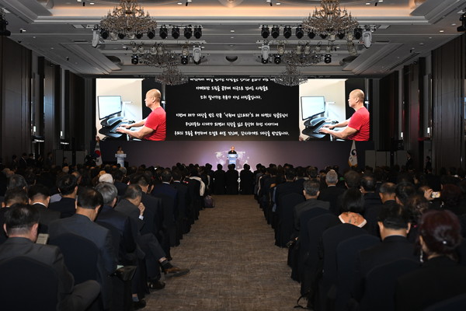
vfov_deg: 27.0
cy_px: 156
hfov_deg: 39.6
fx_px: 647
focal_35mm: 50
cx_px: 233
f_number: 4.8
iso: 2000
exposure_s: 1/125
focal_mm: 50
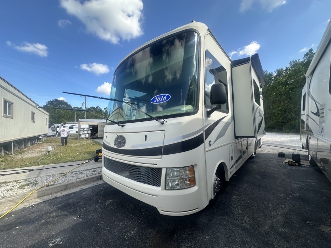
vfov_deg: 85.7
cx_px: 166
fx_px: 134
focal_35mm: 14
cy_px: 124
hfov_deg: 102.1
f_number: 2.2
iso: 40
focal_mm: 2.22
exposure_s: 1/734
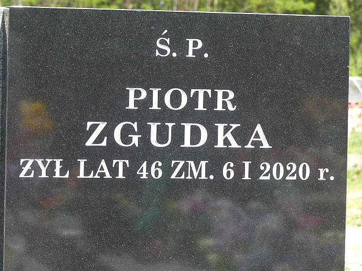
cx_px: 181
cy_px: 136
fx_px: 1914
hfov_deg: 10.8
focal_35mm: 183
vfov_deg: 8.1
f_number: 4
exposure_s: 1/320
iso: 100
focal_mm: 33
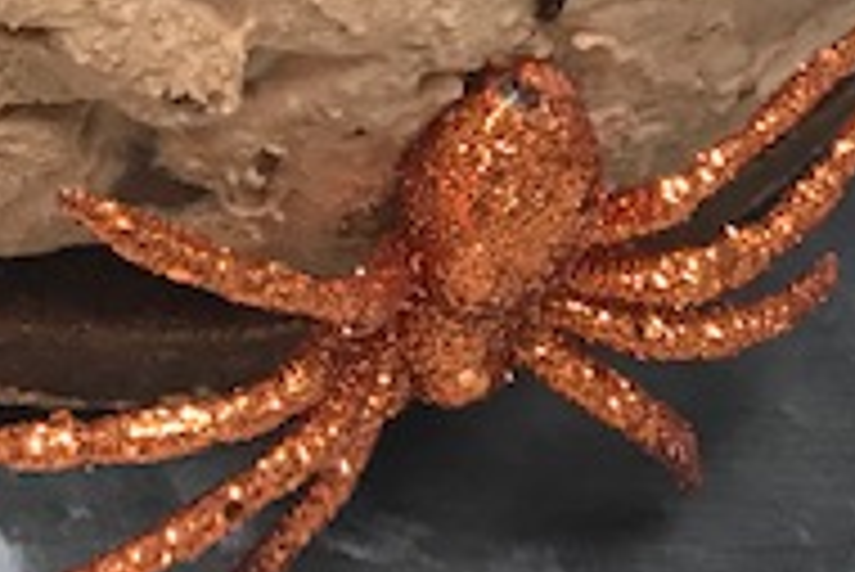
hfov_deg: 20.2
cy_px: -473
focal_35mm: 98
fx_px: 2329
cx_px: 18
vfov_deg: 12.7
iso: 32
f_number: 1.8
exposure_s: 1/33
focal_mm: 3.99
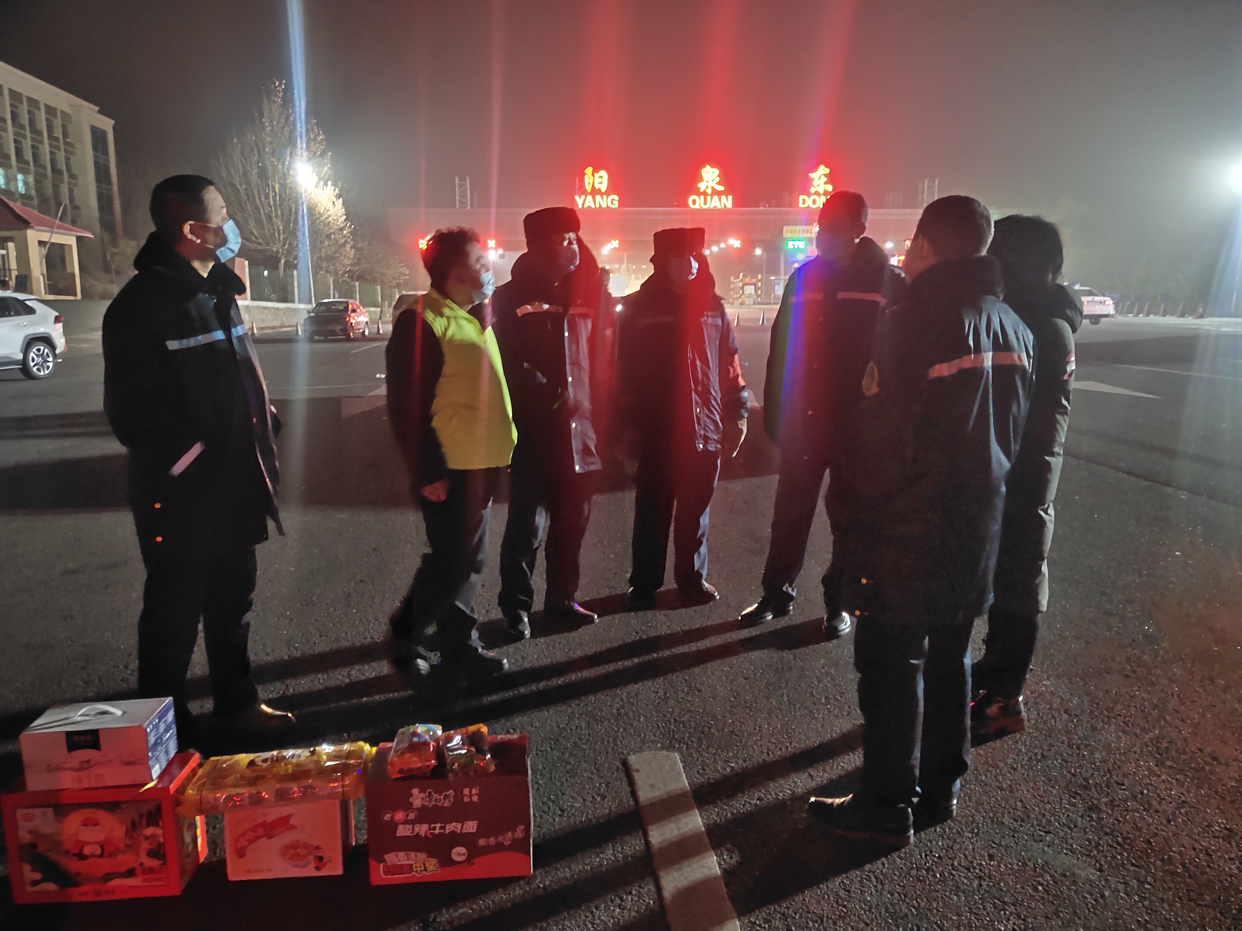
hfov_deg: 61.7
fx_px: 1041
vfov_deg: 48.2
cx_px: 621
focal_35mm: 29
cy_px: 466
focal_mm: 4.27
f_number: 1.8
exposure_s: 1/10
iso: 1214
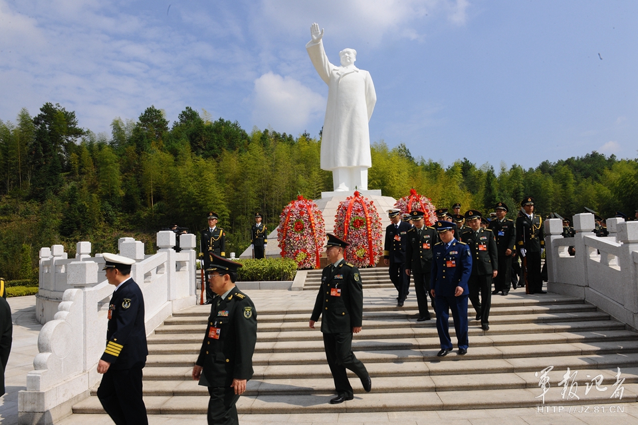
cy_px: 212
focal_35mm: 24
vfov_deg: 53.1
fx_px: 425
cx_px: 319
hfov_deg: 73.7
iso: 400
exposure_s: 1/200
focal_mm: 24
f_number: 22
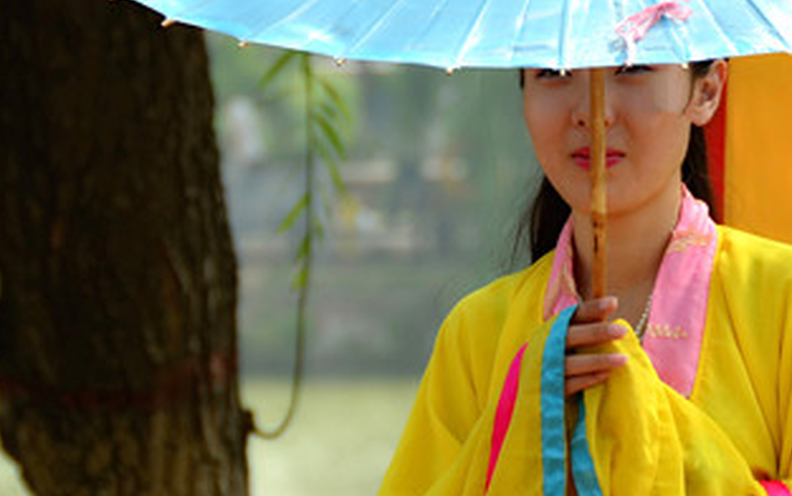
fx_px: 9416
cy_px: 219
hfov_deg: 4.8
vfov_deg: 3.0
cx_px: 531
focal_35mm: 436
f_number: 5.3
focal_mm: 112
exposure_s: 1/320
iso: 125
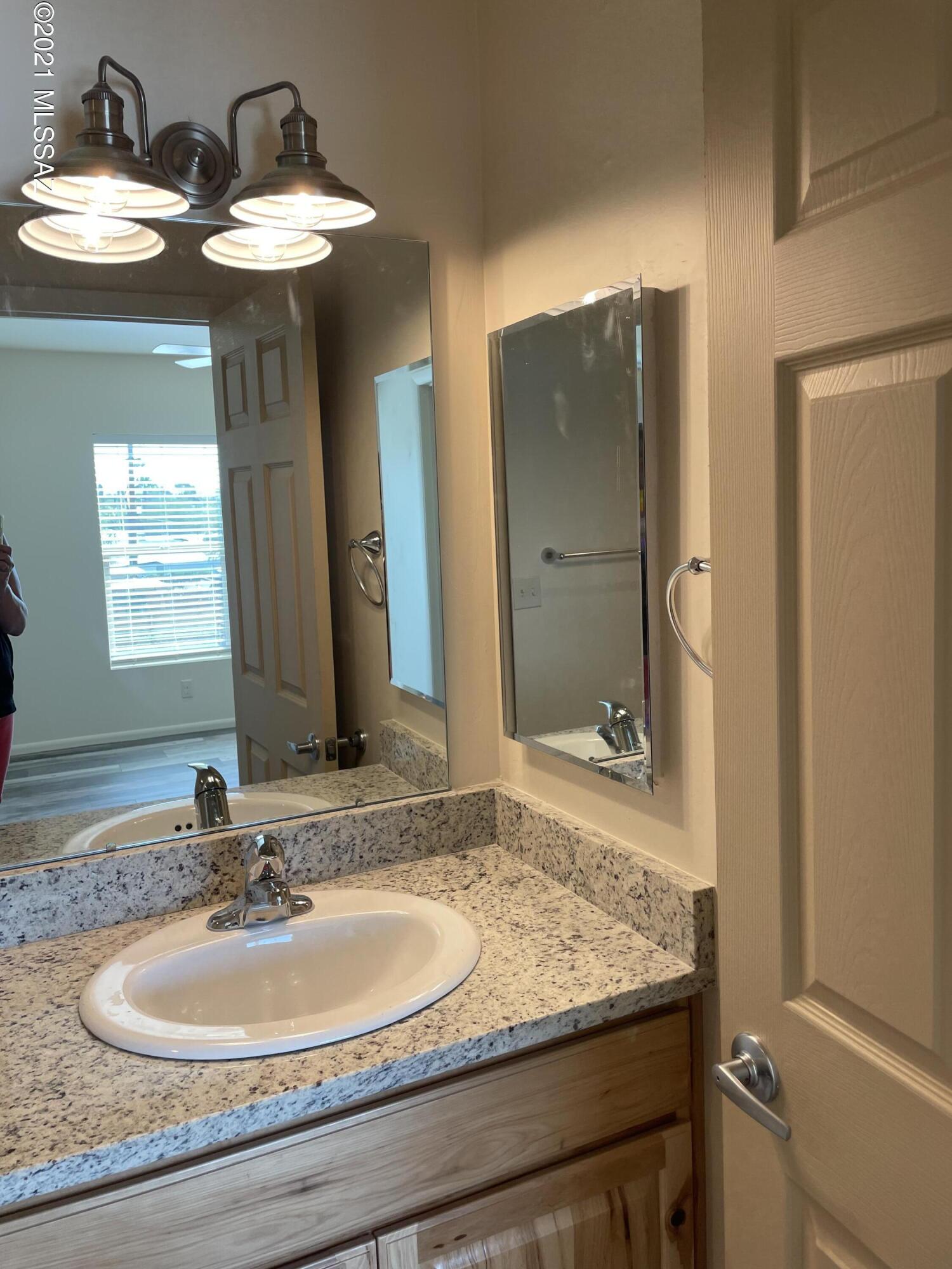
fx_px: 953
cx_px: 476
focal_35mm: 26
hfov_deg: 53.1
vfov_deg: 67.3
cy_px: 634
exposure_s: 1/120
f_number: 1.6
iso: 40
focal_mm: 4.2
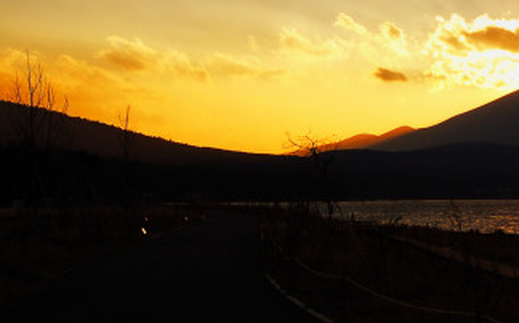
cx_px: 513
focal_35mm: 83
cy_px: 66
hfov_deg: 23.9
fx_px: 1173
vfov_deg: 15.6
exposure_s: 1/800
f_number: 8
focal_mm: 22
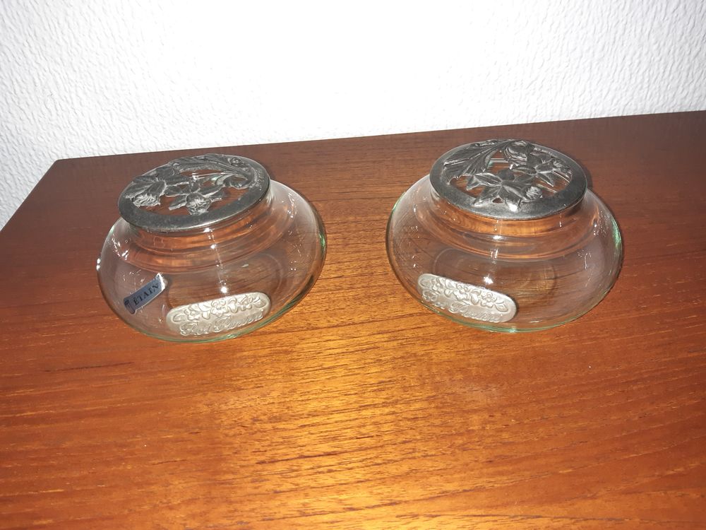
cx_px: 353
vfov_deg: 53.1
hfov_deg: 67.3
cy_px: 265
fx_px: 530
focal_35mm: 26
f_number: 1.7
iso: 640
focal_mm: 3.92
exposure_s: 1/17
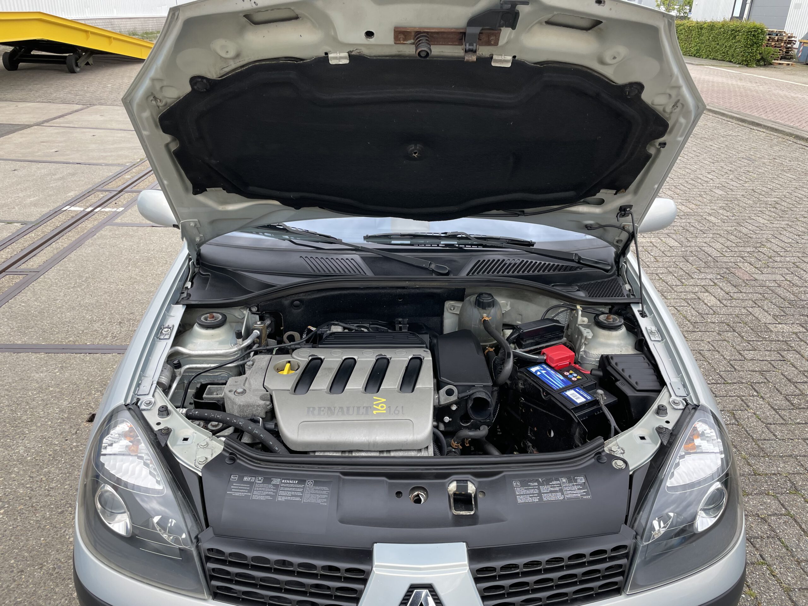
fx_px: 607
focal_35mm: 26
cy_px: 303
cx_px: 404
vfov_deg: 53.1
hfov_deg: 67.3
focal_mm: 4.2
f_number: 1.6
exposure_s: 1/479
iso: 32
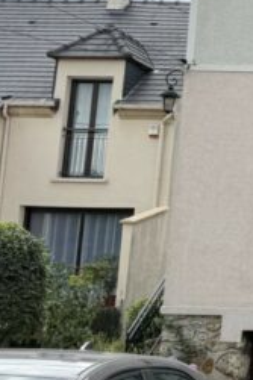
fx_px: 1077
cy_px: 98
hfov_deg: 11.8
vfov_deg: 19.9
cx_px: 529
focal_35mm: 102
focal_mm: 6.76
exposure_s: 1/4405
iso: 80
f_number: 1.78
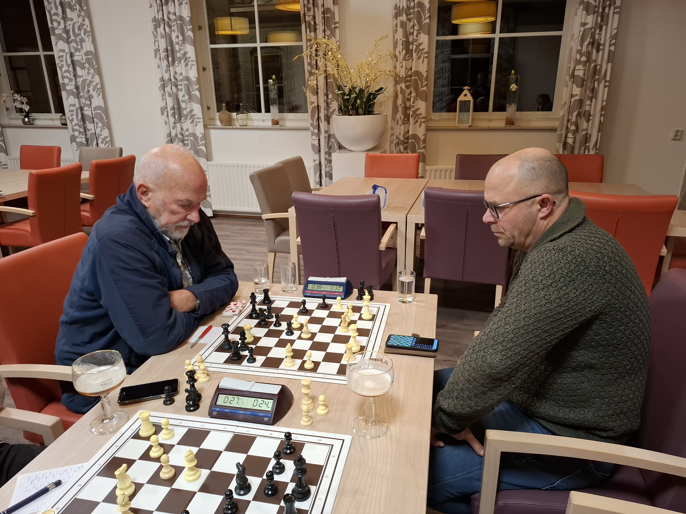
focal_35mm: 23
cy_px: 257
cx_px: 343
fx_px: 456
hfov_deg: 73.9
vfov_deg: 58.9
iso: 320
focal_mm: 5.54
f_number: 1.8
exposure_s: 1/50
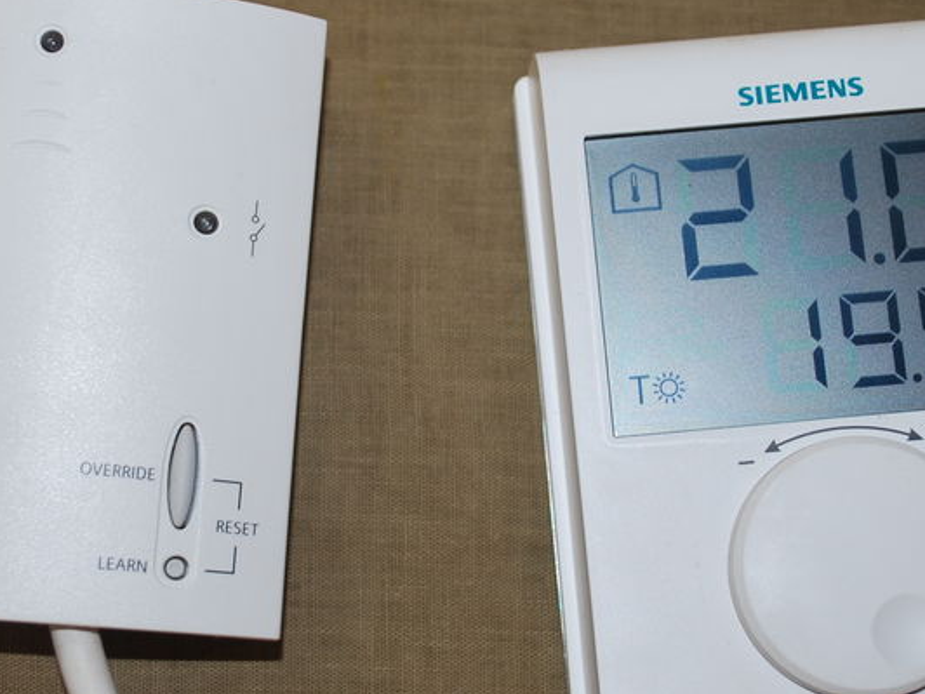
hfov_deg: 25.7
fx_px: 2031
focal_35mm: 76
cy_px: 324
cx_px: 459
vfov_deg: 19.4
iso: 200
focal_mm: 28
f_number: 4.5
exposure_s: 1/60
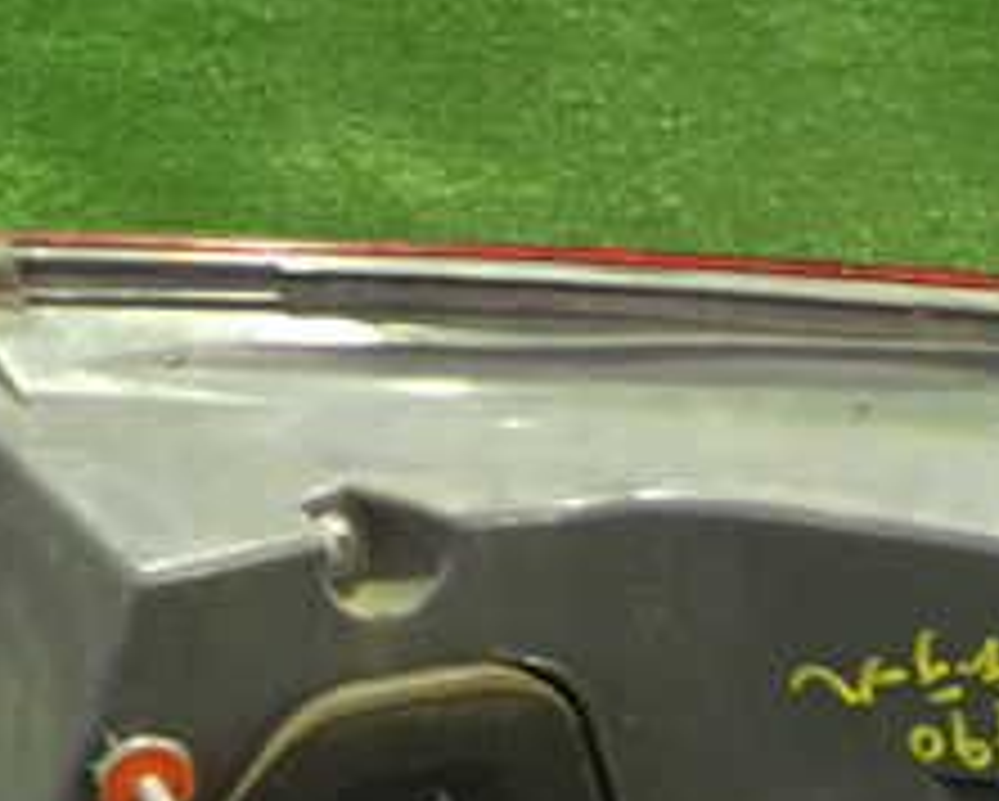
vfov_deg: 19.1
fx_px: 2338
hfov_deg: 23.9
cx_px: 752
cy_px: 720
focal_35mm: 79
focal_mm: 5.4
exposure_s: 1/20
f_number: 2.3
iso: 800
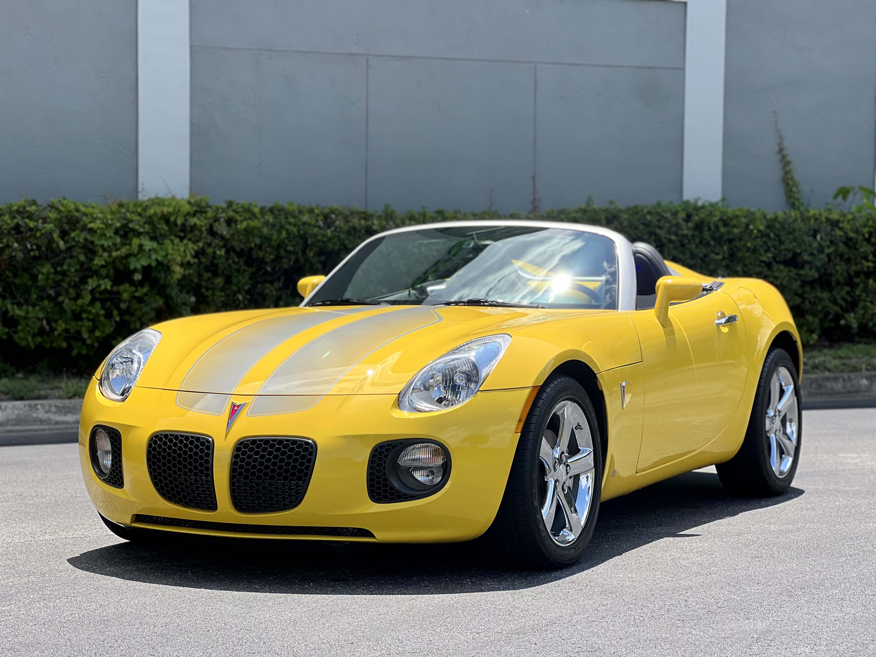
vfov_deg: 19.1
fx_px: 1949
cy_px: 328
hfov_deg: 25.3
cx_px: 438
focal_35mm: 77
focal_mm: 9
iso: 32
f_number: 2.8
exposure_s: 1/669
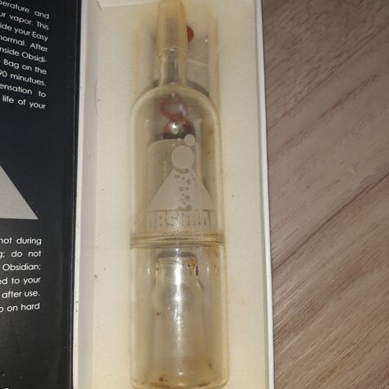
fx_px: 394
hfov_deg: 52.5
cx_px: 194
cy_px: 198
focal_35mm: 31
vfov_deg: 52.5
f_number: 1.7
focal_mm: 3.93
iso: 64
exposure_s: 1/50
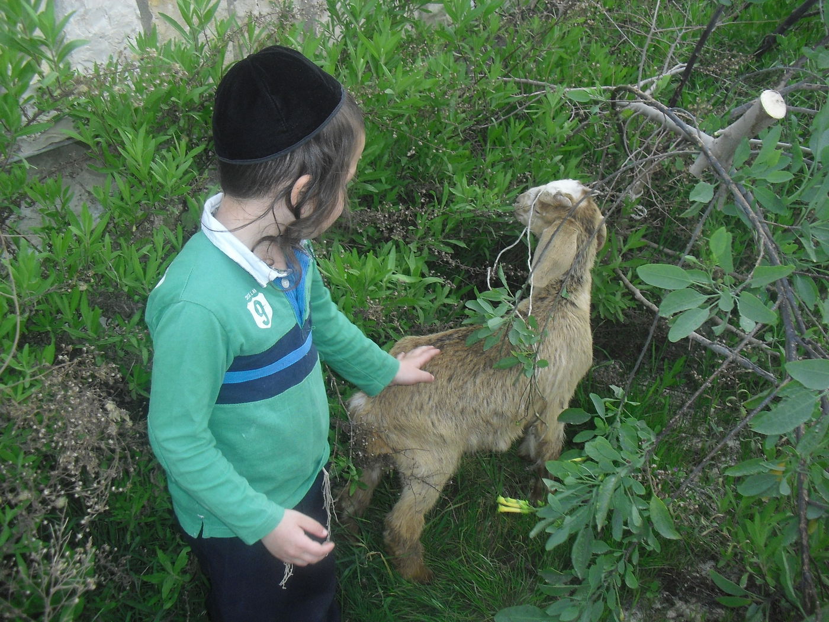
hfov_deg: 51.4
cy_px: 311
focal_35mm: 36
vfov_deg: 39.7
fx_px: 862
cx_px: 414
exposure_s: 1/60
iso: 200
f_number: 3.1
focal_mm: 6.3
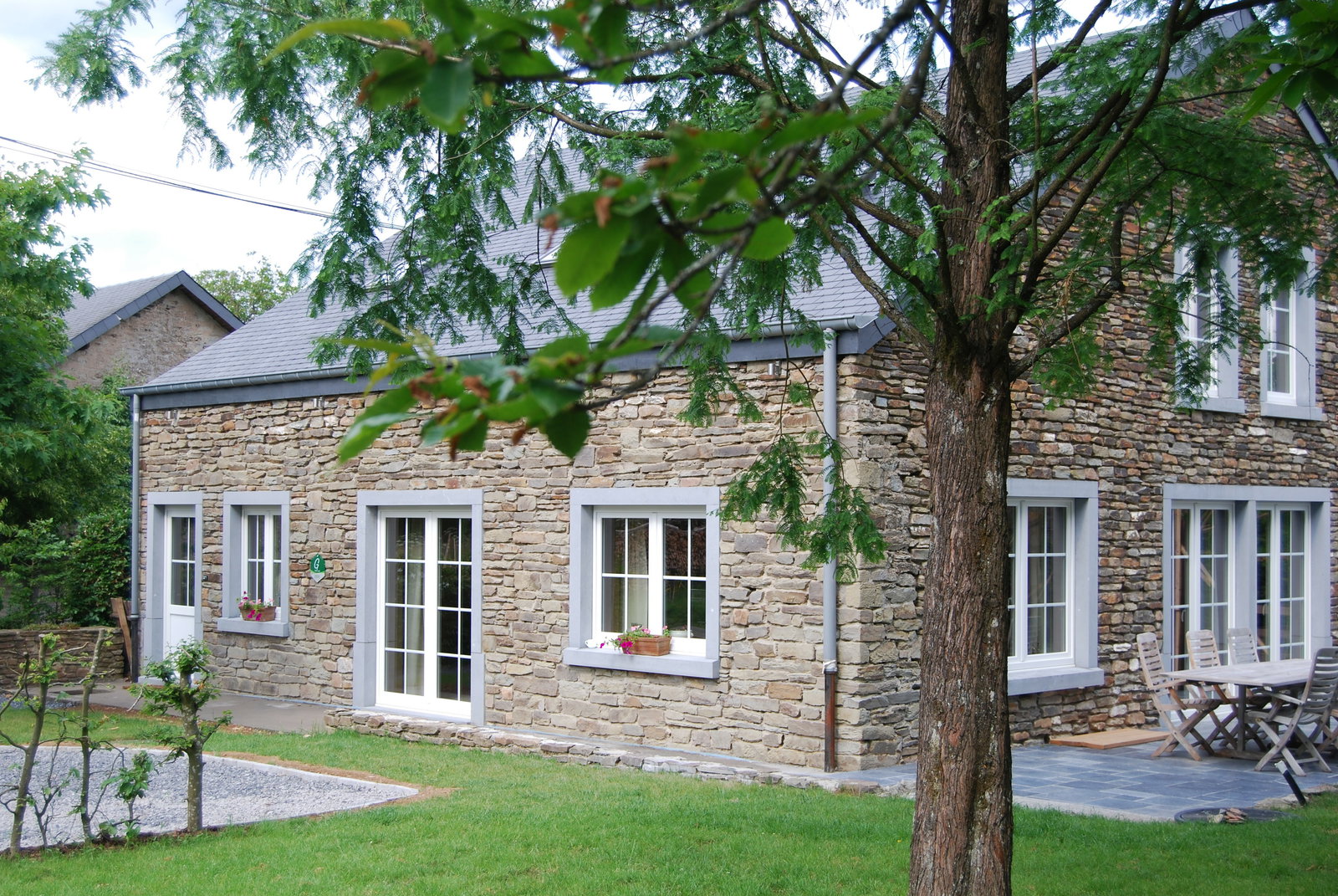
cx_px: 669
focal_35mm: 46
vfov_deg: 29.0
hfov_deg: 42.3
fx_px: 1730
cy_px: 448
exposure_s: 1/125
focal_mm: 31
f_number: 5.6
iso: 100
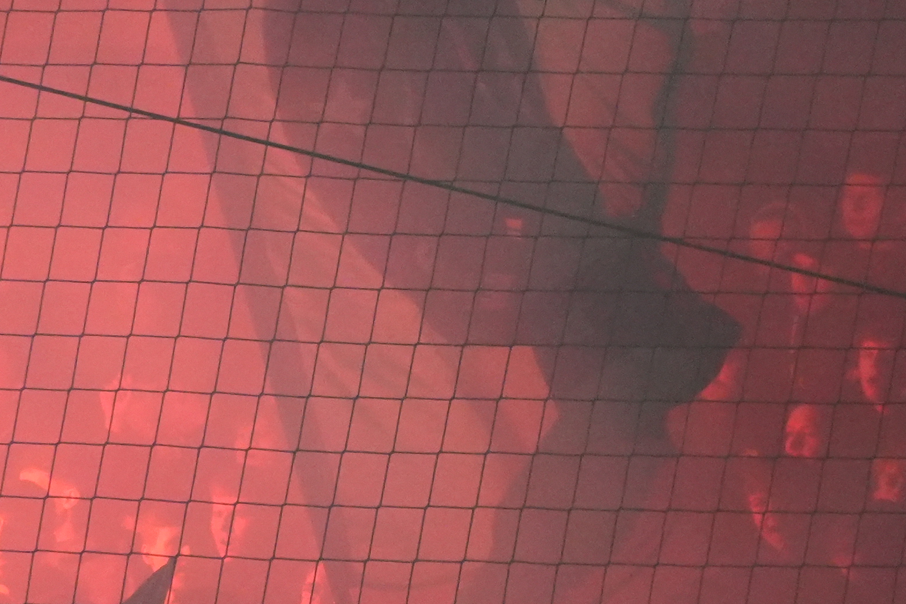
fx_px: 33318
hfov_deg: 1.6
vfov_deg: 1.0
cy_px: 366
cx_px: 372
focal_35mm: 1324
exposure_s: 1/500
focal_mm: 300
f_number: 6.3
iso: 6400
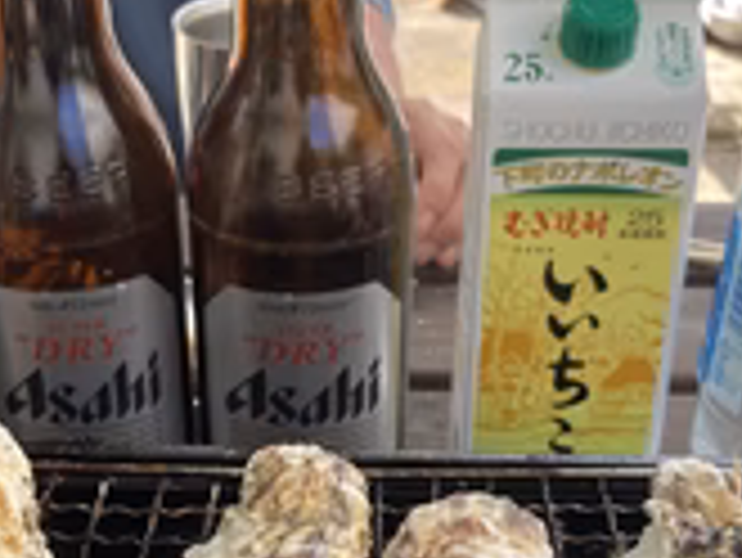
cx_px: 310
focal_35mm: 68
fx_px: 1459
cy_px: 518
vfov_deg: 21.1
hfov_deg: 28.5
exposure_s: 1/188
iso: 20
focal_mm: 3.99
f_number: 1.8
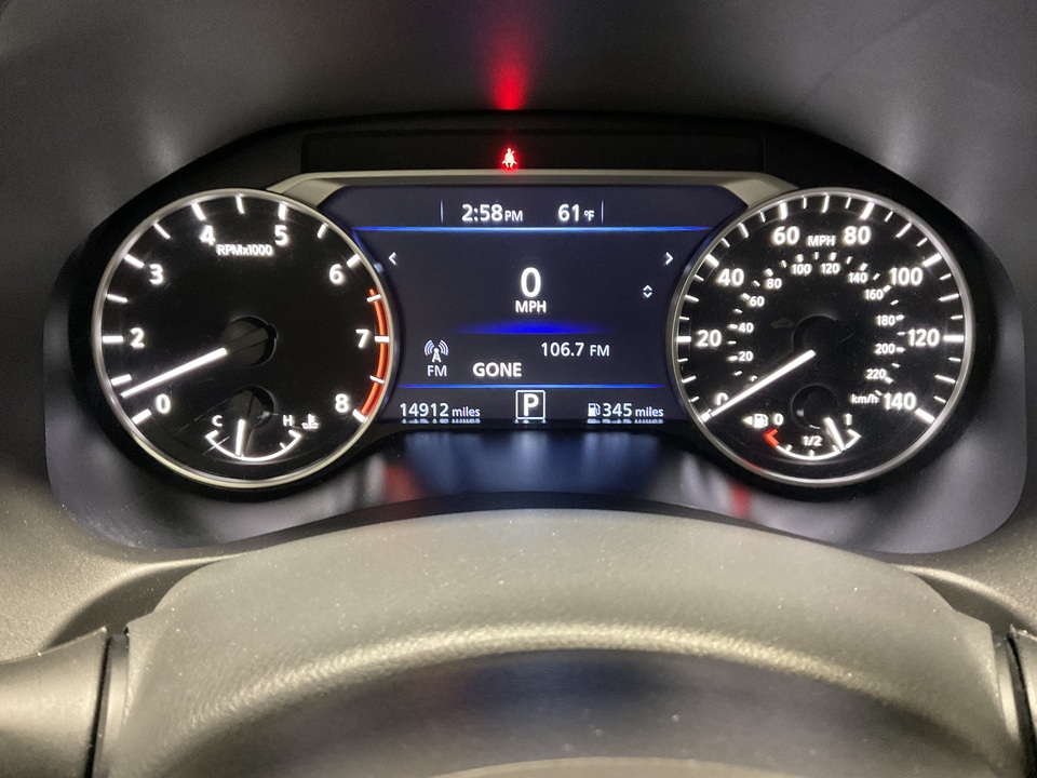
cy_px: 389
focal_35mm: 29
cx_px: 518
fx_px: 869
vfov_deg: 48.2
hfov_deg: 61.7
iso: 400
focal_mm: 3
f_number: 1.8
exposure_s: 1/30
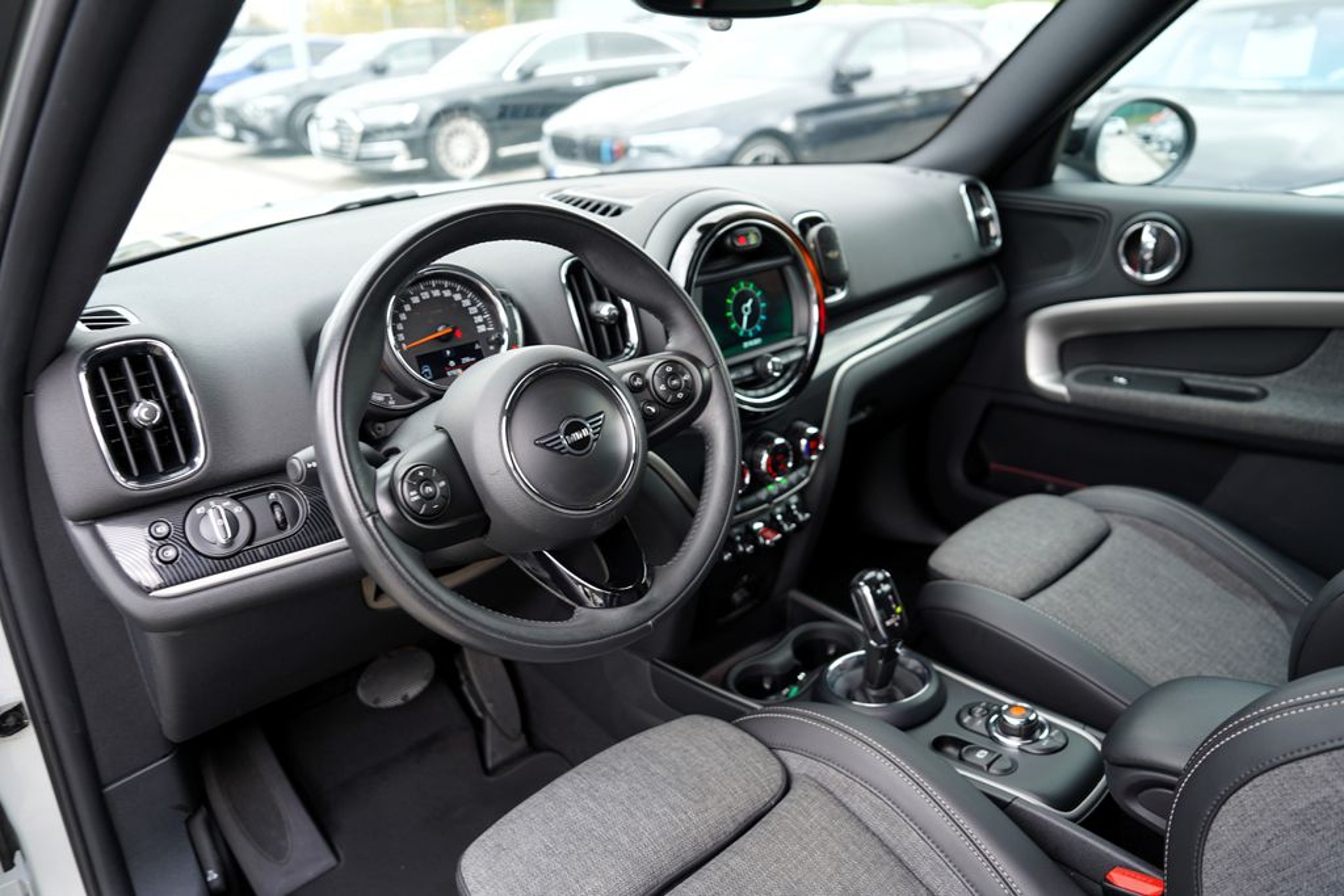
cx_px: 672
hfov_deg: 73.7
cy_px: 448
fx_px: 896
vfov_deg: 53.1
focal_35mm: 24
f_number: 3.2
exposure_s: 1/30
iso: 100
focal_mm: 24
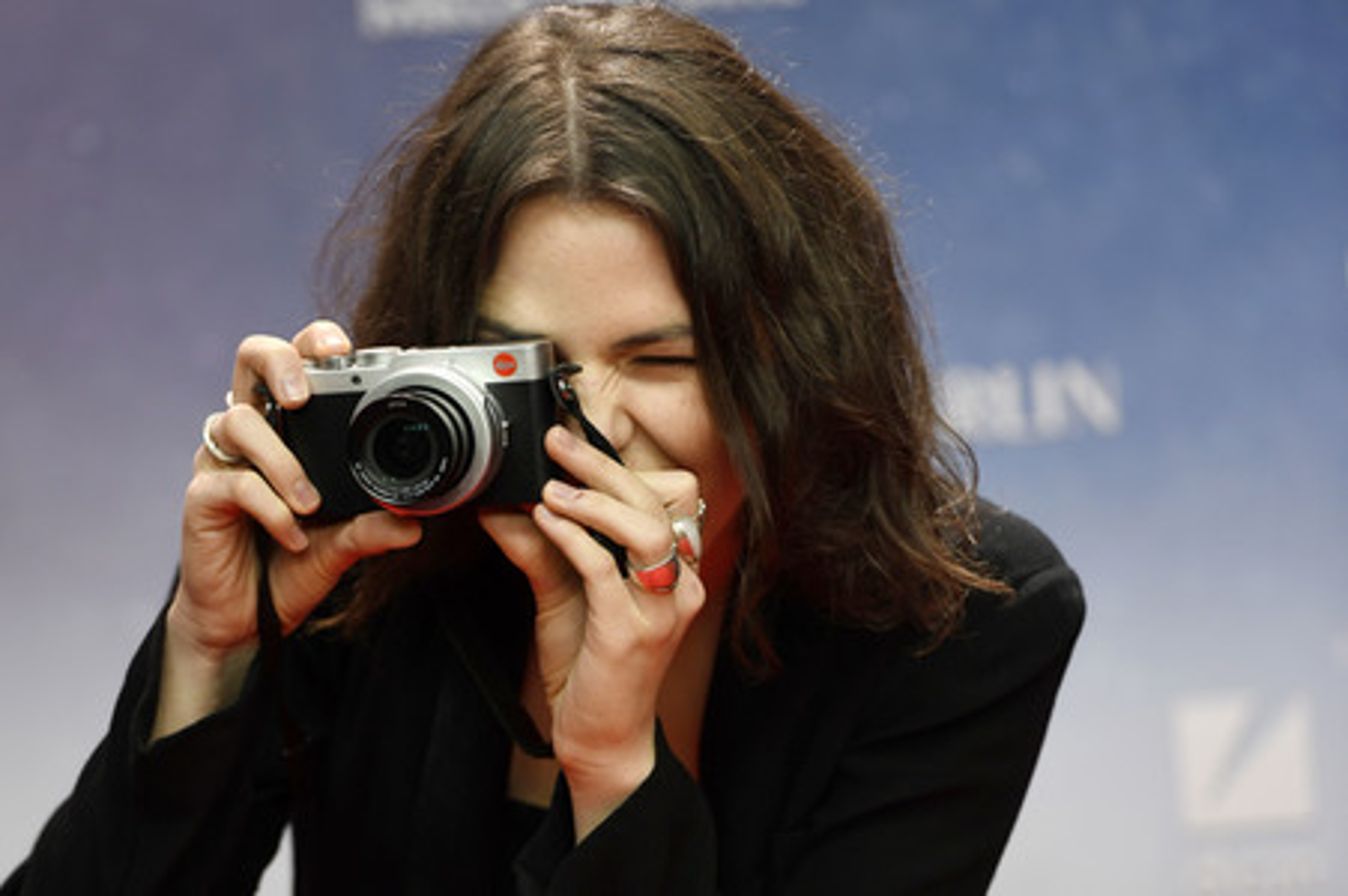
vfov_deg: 6.9
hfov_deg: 10.3
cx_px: 674
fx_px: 7483
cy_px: 448
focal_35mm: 200
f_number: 3.5
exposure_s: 1/500
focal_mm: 200
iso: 640
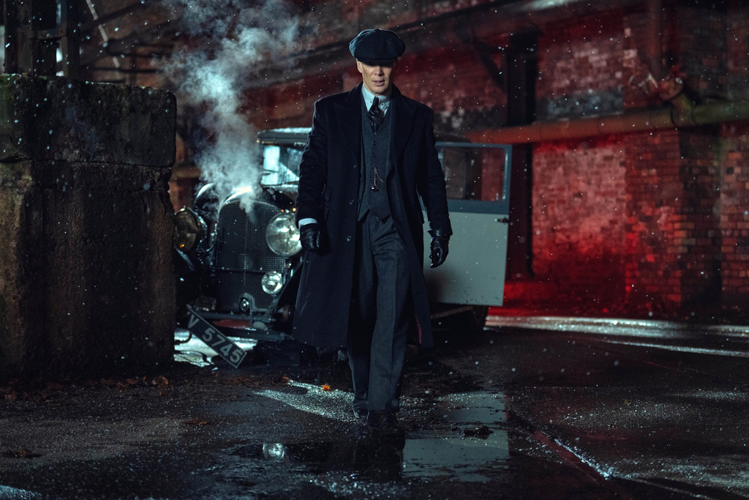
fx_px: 1456
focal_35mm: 70
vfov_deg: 19.5
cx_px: 374
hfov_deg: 28.8
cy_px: 250
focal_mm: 70
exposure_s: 1/320
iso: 3200
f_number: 2.8
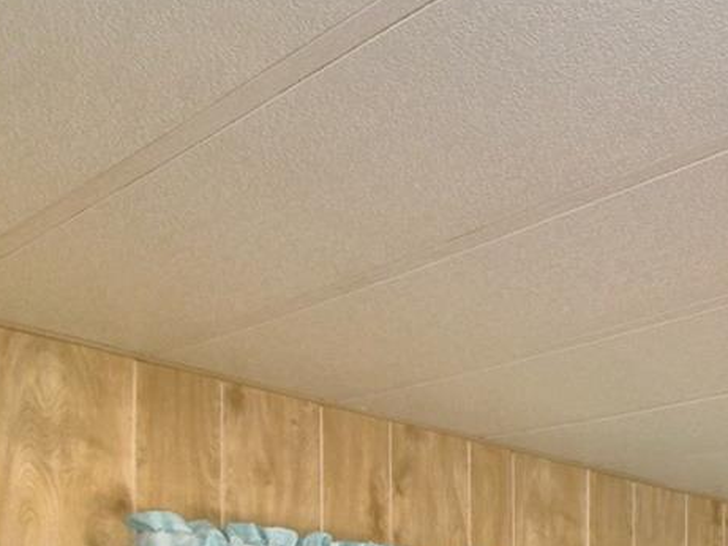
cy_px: 748
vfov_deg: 24.6
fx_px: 1052
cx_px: 1019
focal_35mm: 50
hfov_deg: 28.6
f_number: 4.5
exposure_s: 1/60
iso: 160
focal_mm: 10
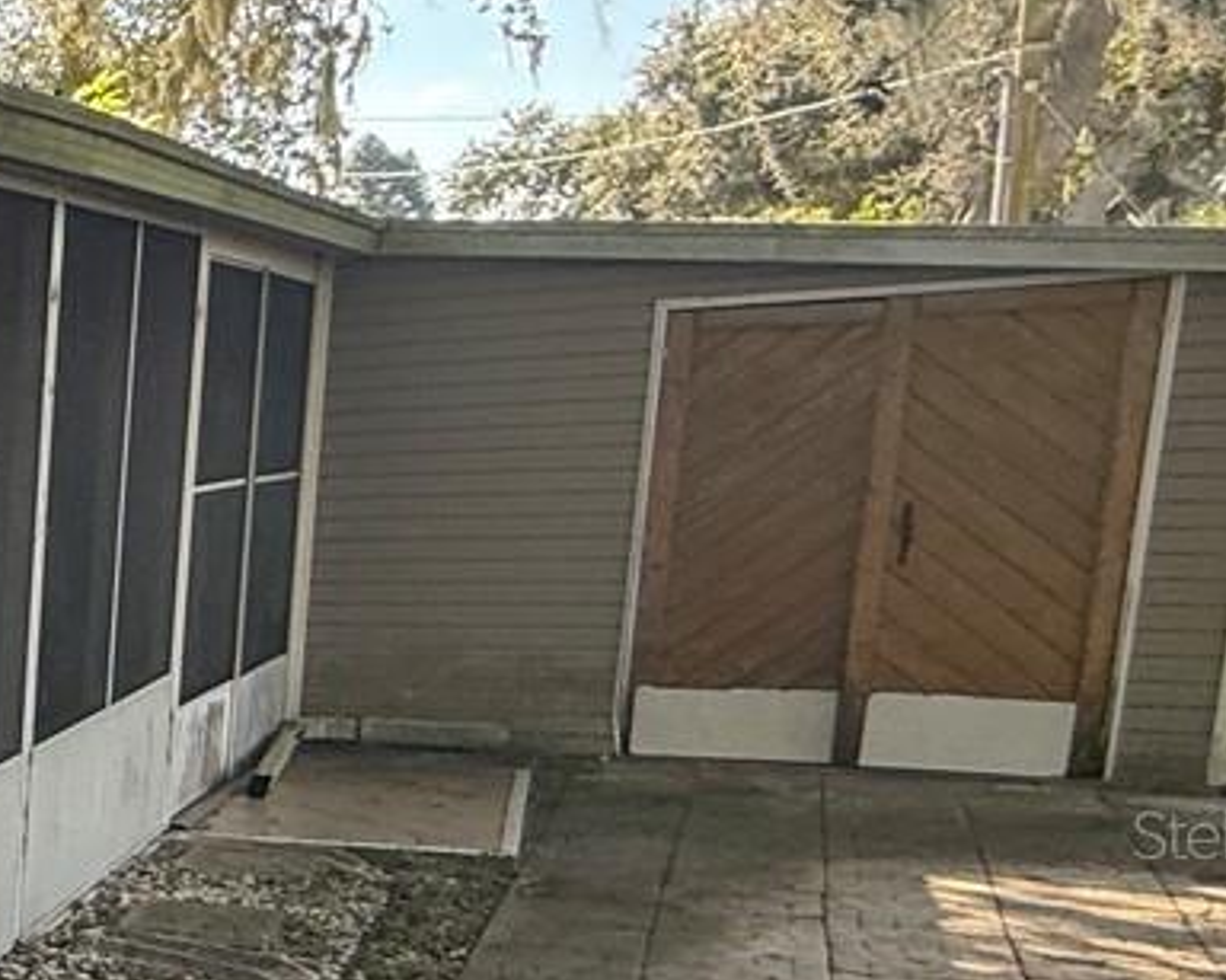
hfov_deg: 20.2
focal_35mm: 57
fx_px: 2068
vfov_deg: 26.0
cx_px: -1121
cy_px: 833
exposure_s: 1/176
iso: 64
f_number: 2.2
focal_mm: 2.22
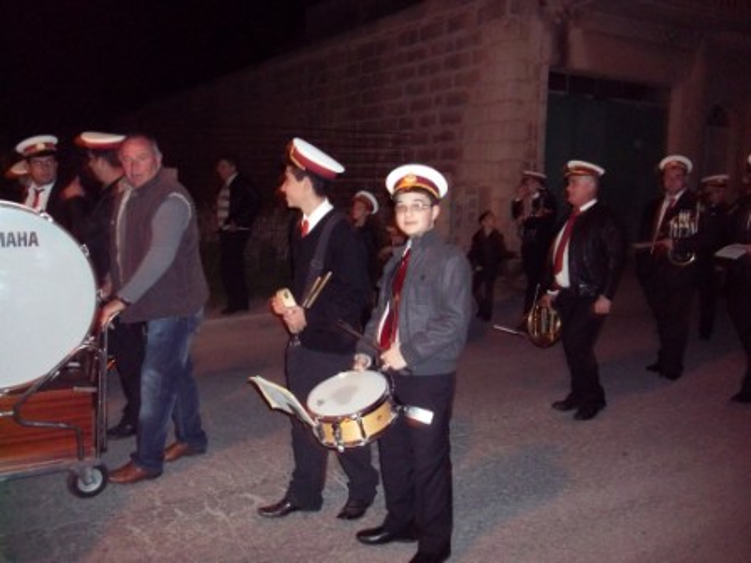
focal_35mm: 32
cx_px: 376
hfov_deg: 56.8
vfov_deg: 44.2
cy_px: 282
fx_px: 694
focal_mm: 5.7
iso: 400
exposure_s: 1/30
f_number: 2.9
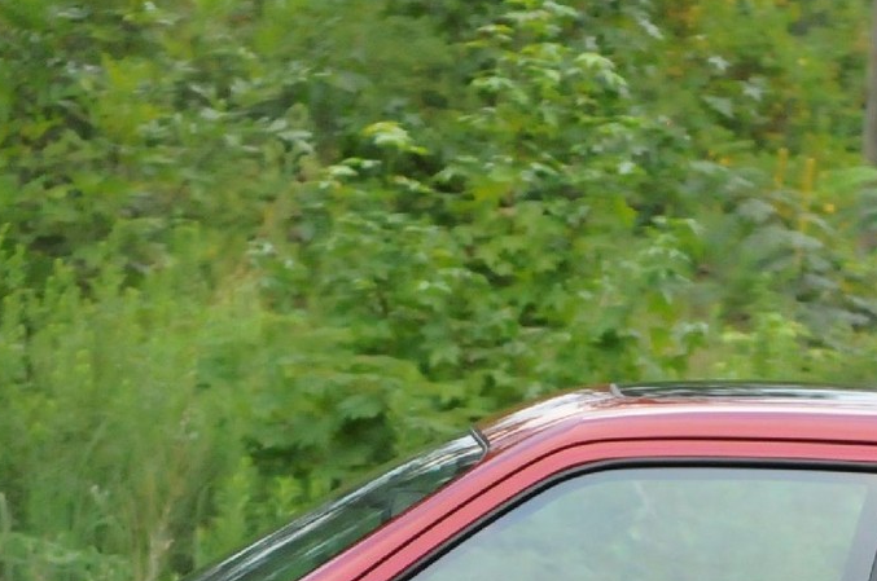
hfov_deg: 5.3
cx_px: 690
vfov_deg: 3.5
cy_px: 821
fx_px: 9436
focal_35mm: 388
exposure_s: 1/500
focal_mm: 70
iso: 2000
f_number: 5.6
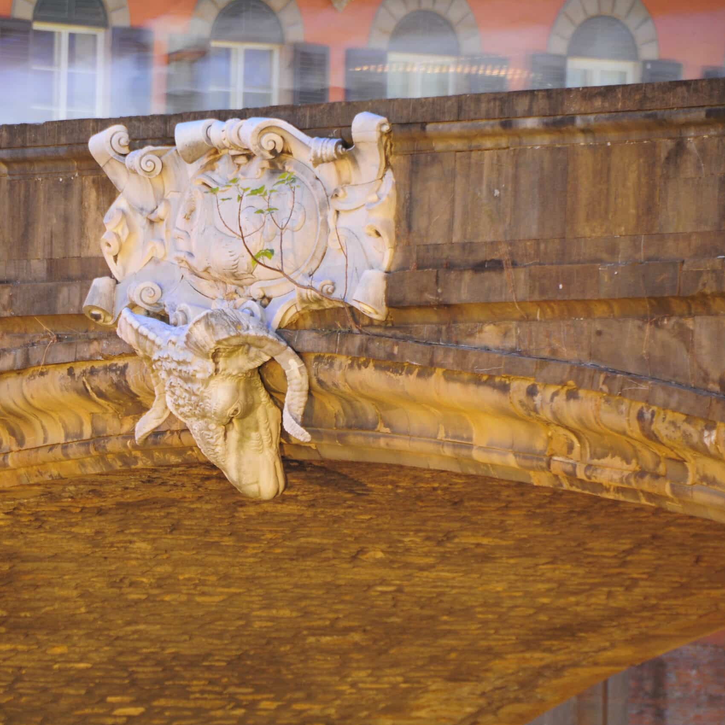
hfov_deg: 4.6
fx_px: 9099
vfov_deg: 4.6
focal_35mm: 384
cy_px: 362
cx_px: 211
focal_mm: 200
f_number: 5.6
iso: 320
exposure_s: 6
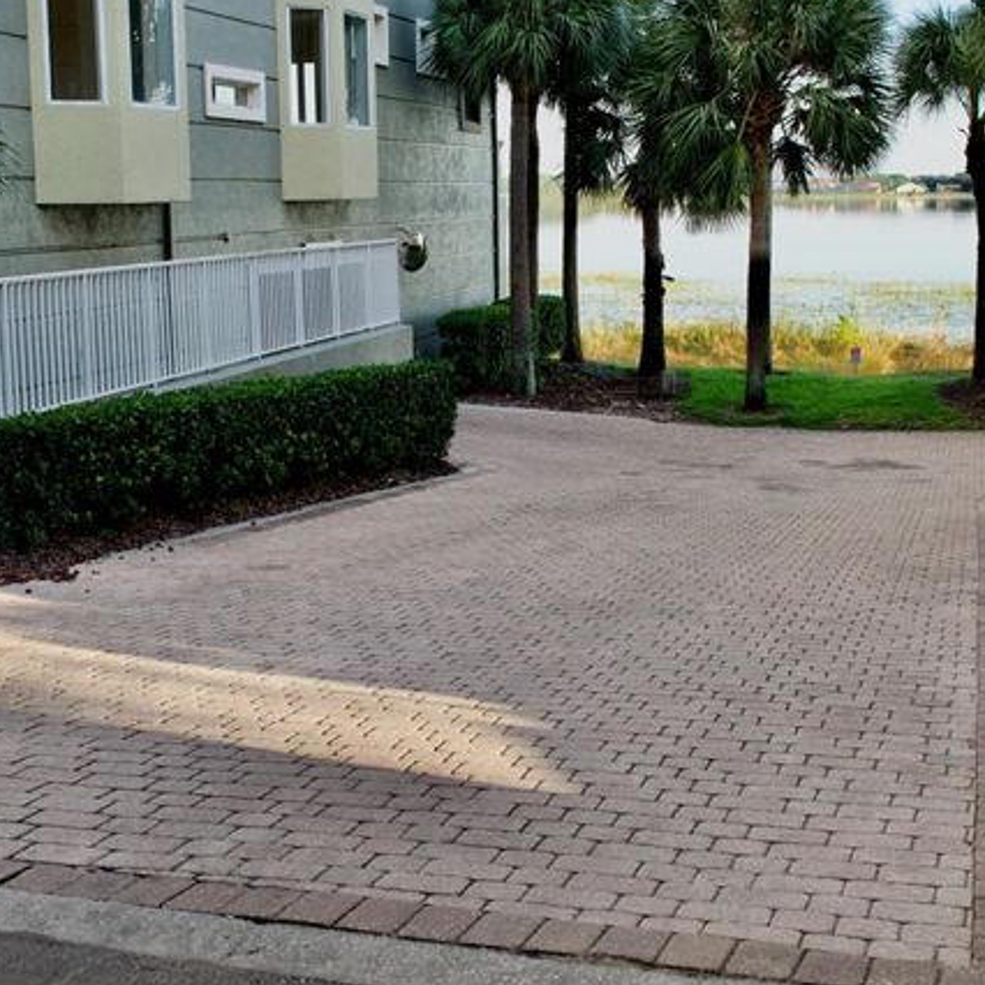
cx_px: 508
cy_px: 480
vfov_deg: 32.4
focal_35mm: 53
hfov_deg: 32.4
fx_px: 1697
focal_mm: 25
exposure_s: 1/250
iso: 280
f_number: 5.6
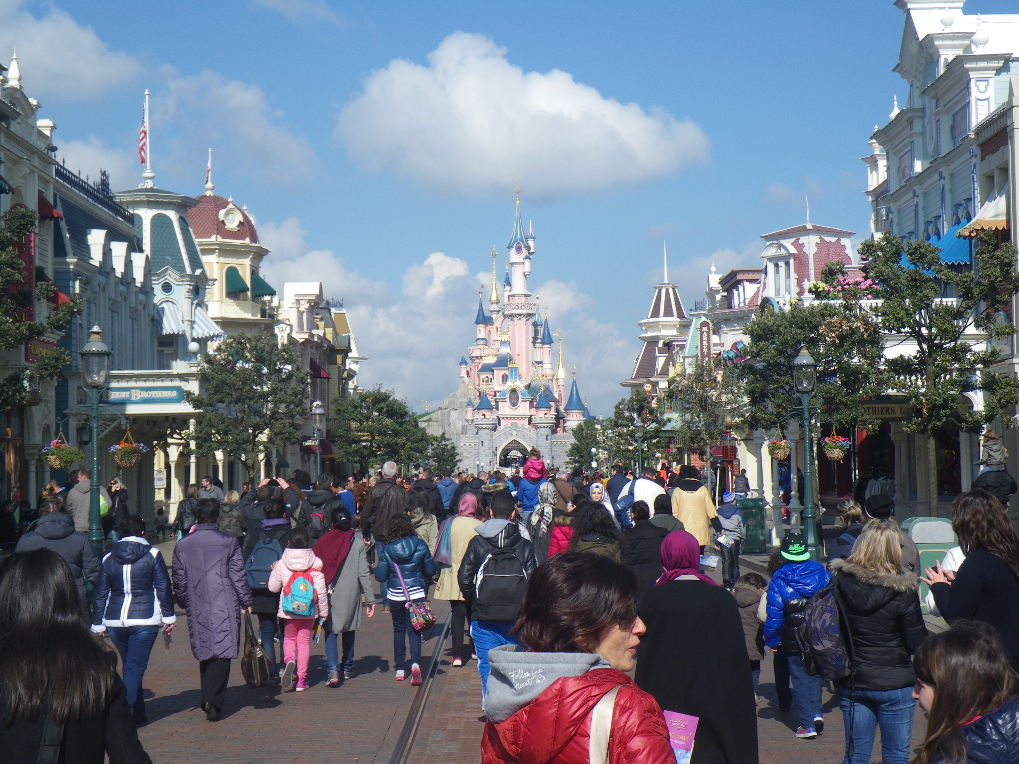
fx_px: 1825
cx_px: 510
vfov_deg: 23.7
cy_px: 382
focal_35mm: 62
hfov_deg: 31.2
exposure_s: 1/250
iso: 50
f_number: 5.5
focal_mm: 11.1
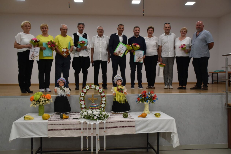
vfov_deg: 40.0
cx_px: 116
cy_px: 77
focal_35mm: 33
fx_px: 212
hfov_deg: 57.2
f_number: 3.5
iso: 800
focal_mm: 22
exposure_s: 1/160
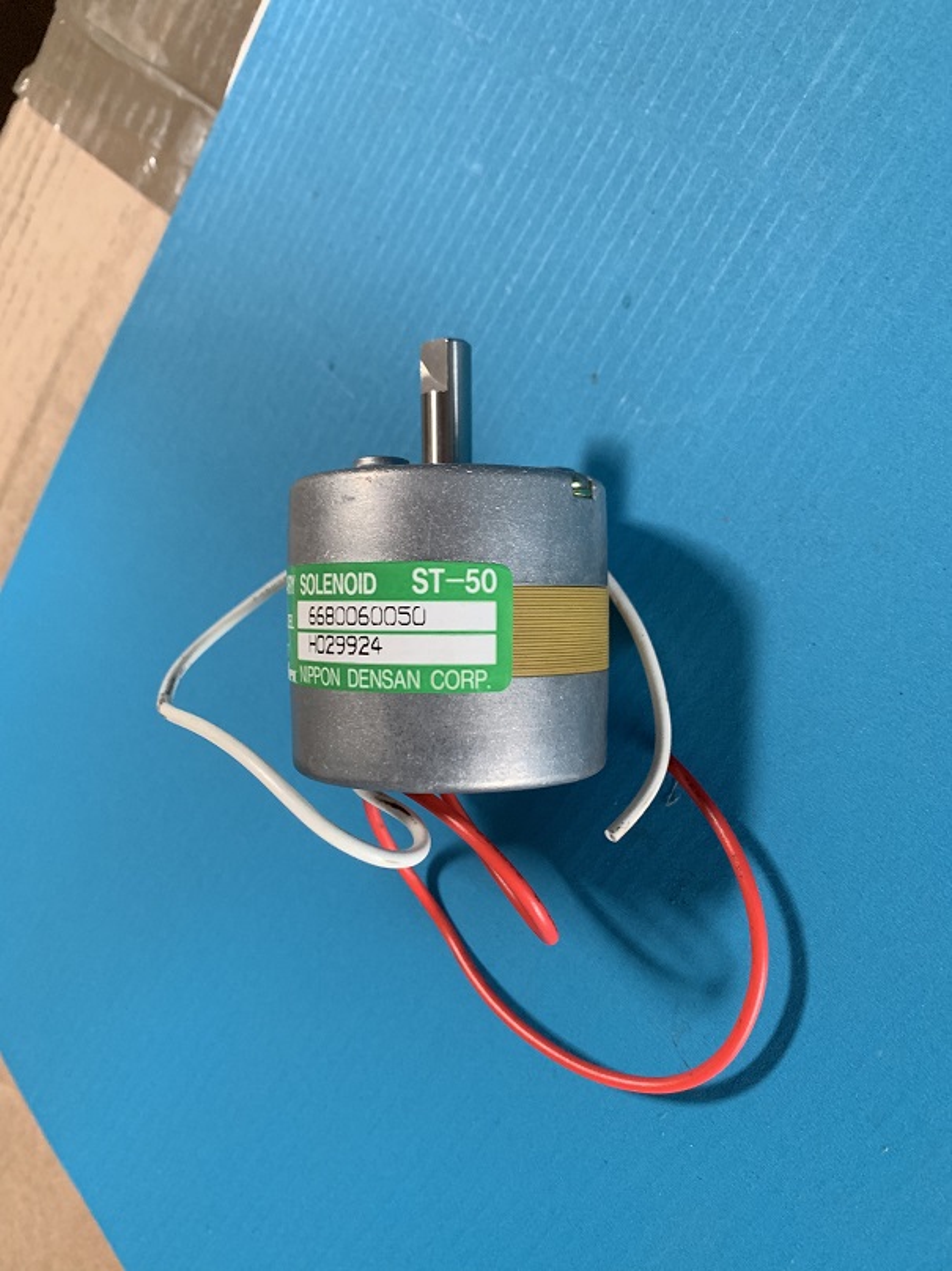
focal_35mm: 26
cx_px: 476
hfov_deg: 53.1
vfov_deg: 67.3
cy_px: 636
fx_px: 954
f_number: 1.8
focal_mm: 4.25
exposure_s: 1/60
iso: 320
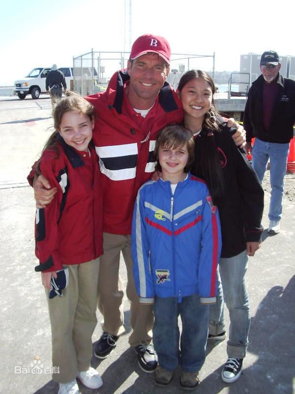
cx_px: 148
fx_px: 398
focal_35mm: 35
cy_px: 197
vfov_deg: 52.6
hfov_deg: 40.7
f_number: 4.3
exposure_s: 1/200
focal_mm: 5.8
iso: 50
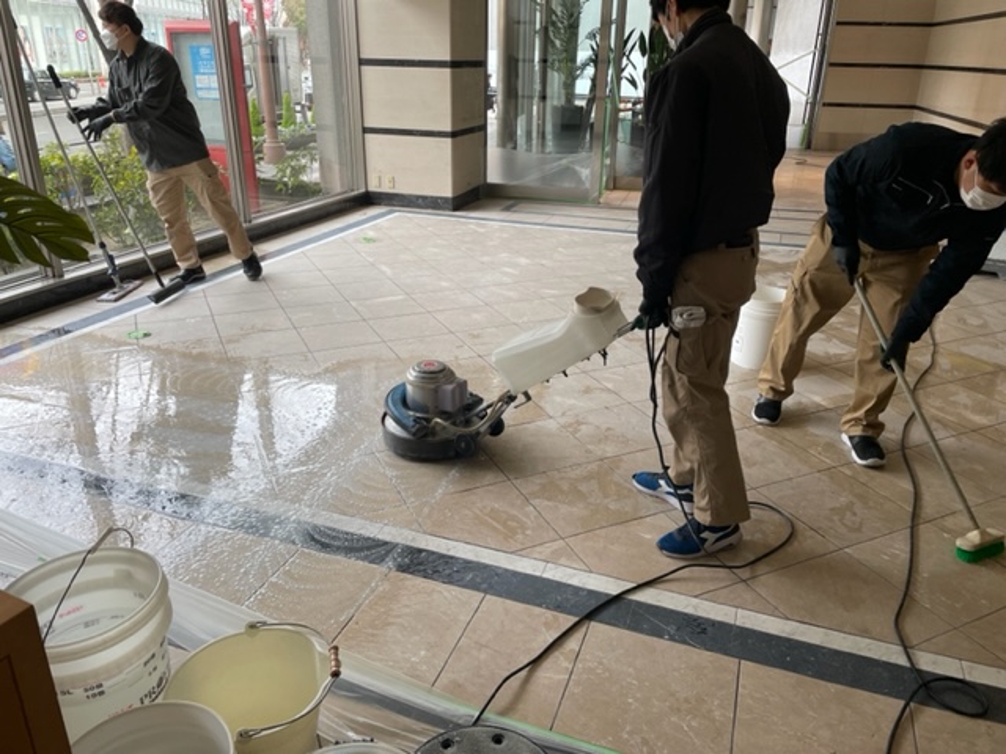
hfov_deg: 67.3
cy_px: 377
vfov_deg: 53.1
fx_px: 756
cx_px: 503
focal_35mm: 26
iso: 40
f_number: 1.6
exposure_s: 1/120
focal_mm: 4.2
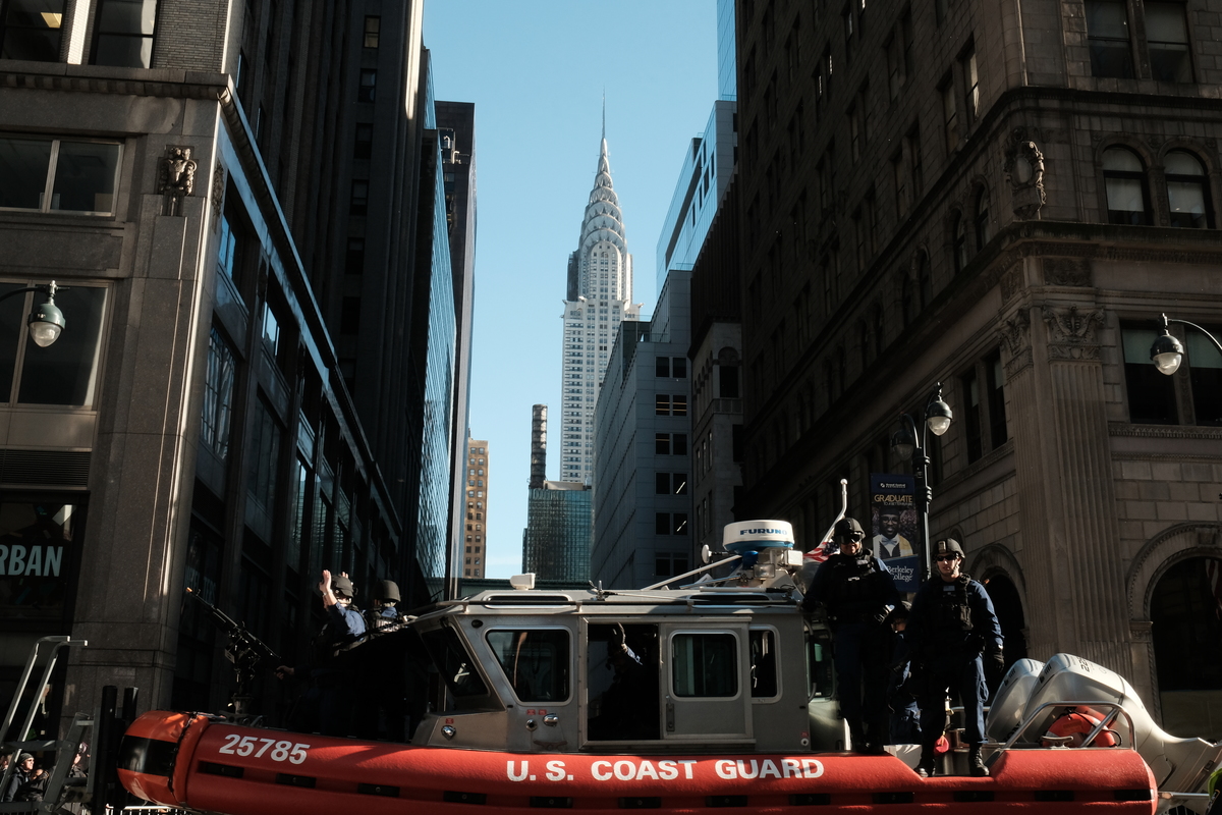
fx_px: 1188
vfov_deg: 37.9
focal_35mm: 35
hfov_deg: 54.4
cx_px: 611
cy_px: 408
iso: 800
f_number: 16
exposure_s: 1/125
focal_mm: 23
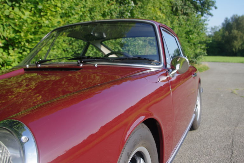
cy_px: 82
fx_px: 244
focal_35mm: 36
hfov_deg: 53.1
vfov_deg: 36.9
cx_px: 122
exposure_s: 1/800
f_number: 5.6
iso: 400
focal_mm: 24.38
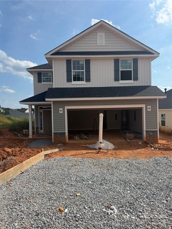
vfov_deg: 71.6
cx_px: 86
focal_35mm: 24
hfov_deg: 56.8
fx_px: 159
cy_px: 114
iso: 80
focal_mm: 6.76
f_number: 1.78
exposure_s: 1/6173
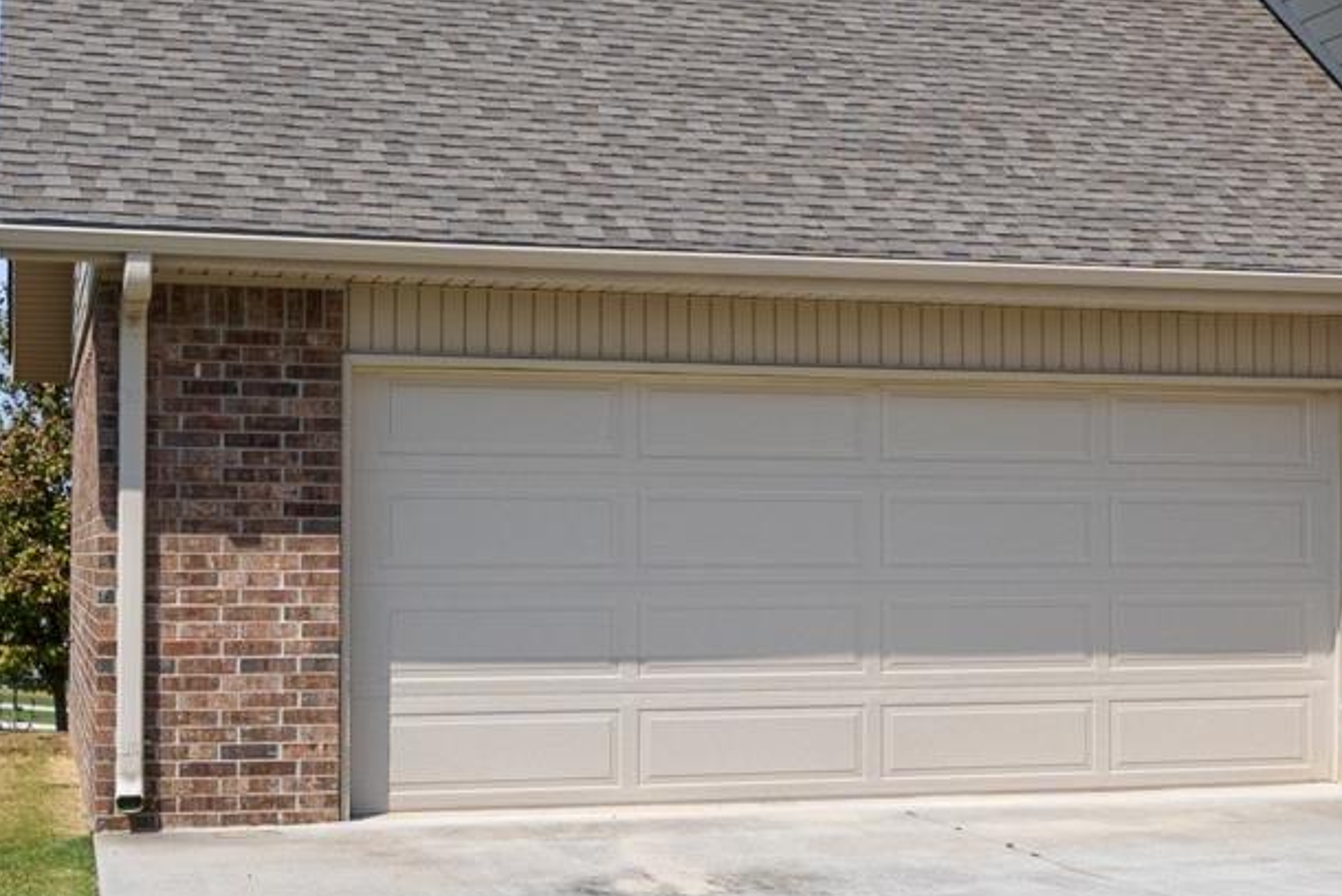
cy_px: 384
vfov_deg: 15.5
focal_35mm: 88
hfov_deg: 20.8
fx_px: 3298
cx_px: 1764
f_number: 9
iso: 200
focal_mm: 14.4
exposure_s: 1/160
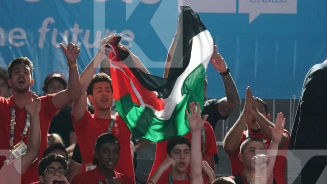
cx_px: 138
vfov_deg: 2.5
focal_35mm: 478
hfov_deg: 4.5
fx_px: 4145
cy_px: 193
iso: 6400
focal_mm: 174
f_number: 2.8
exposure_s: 1/1000
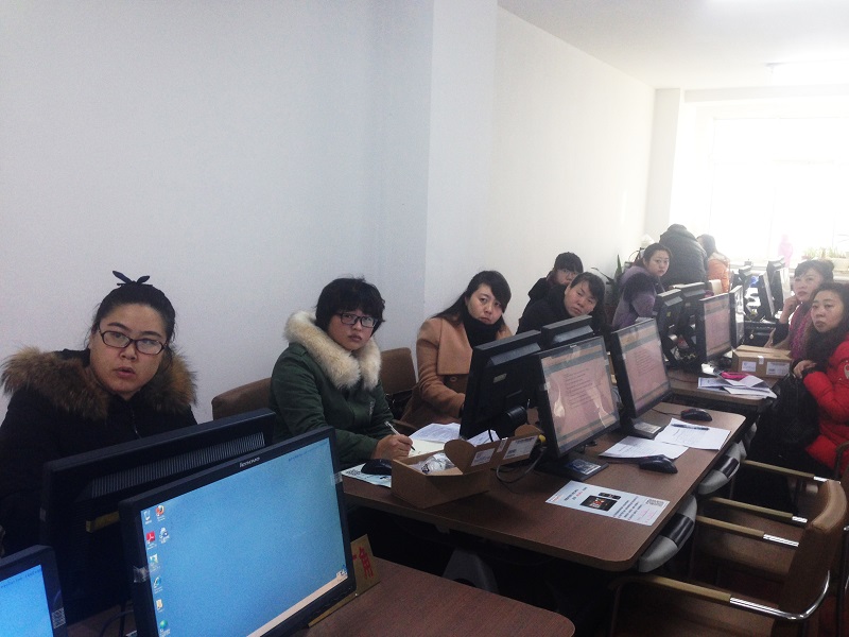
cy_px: 318
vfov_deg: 42.9
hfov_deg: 55.4
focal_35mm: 33
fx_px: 809
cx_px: 424
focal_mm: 4.12
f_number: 2.4
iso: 80
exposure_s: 1/20
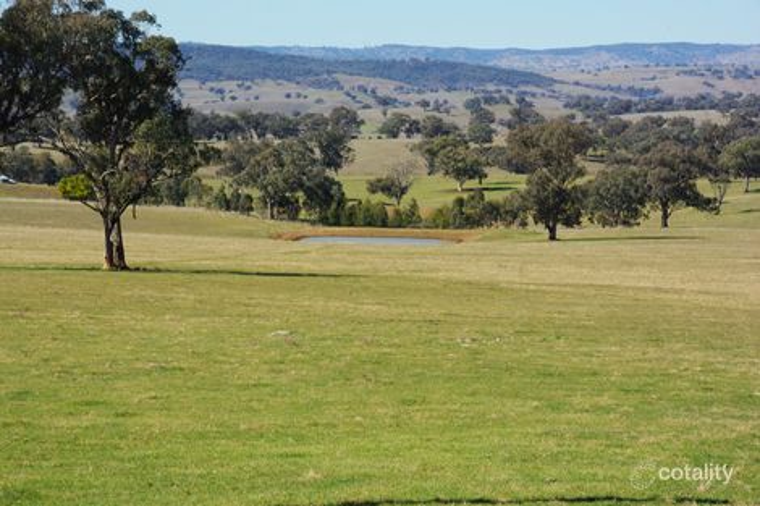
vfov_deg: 14.5
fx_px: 1984
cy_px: 253
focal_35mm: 94
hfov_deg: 21.7
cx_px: 380
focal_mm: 63
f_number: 13
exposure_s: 1/180
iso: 200
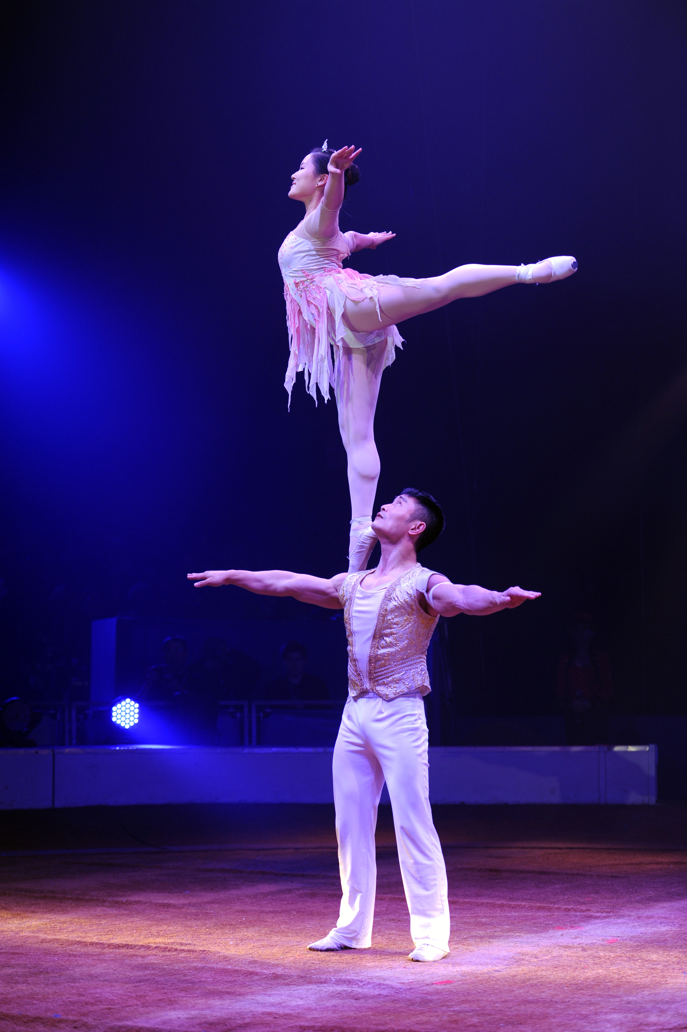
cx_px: 344
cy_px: 516
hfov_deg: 19.4
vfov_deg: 28.9
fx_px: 2006
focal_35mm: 70
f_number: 3.2
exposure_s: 1/800
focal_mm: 70
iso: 800
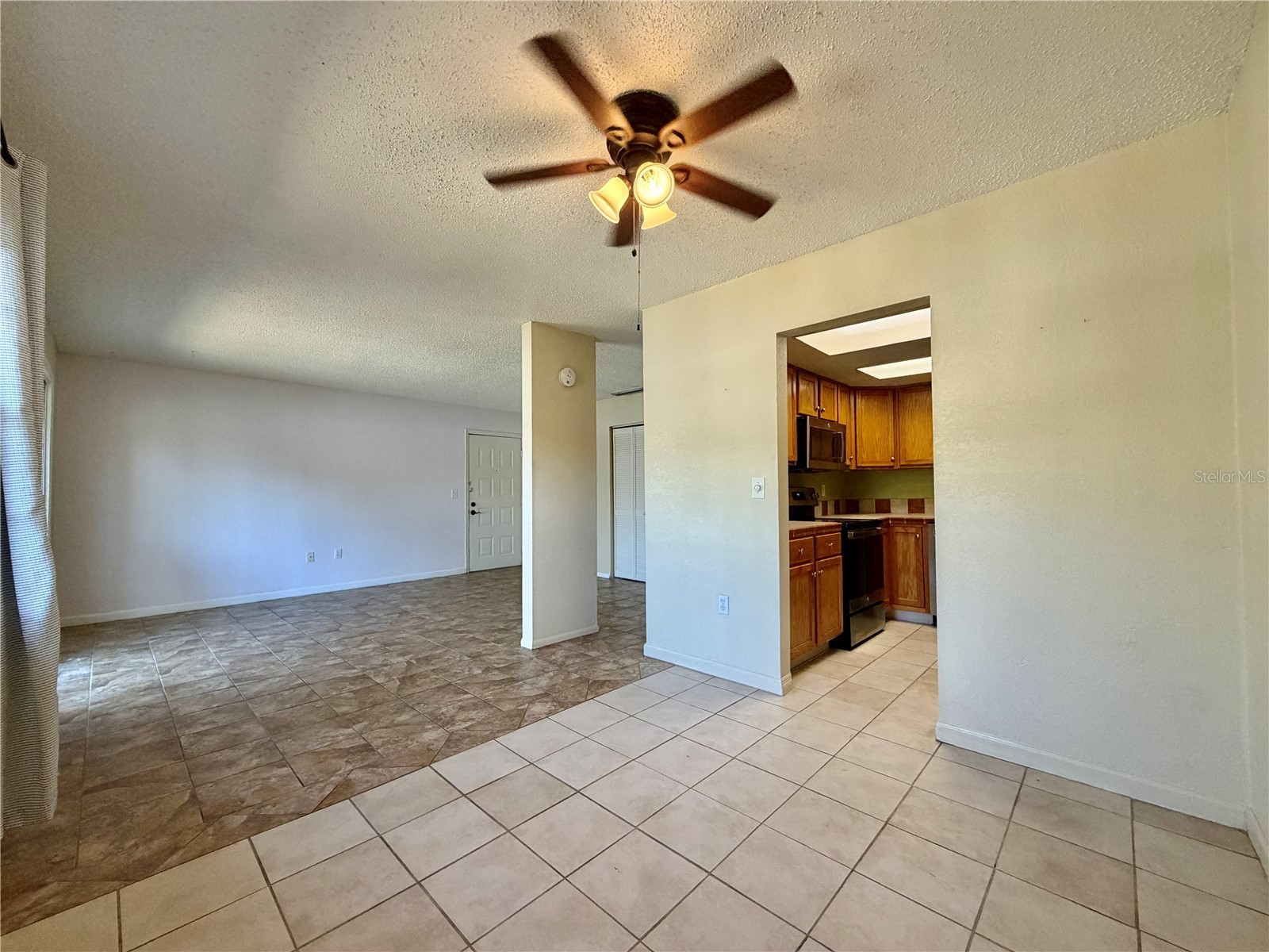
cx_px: 634
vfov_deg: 85.7
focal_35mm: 14
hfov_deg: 102.1
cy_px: 476
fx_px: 513
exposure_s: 1/120
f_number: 2.2
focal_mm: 2.22
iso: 250
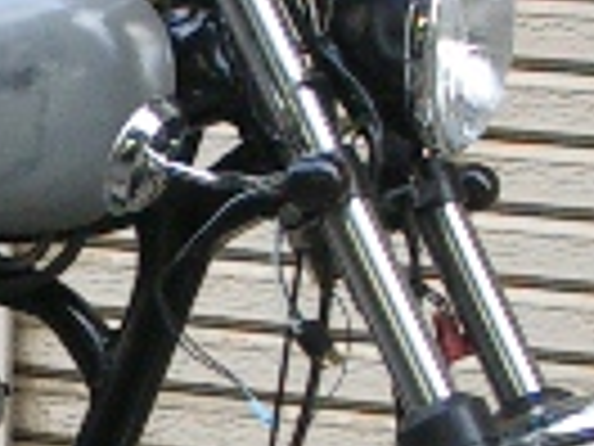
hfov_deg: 6.5
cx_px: -81
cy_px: 455
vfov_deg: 4.9
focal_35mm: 301
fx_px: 5165
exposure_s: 1/50
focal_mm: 10.2
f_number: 3.5
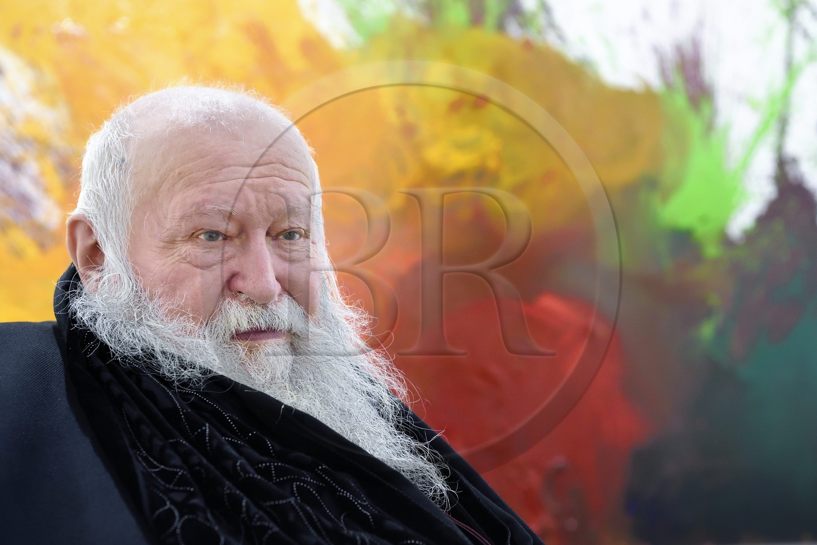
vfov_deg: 24.2
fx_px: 1271
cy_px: 272
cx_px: 408
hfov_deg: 35.6
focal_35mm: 56
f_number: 4.5
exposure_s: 1/125
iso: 3200
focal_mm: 56
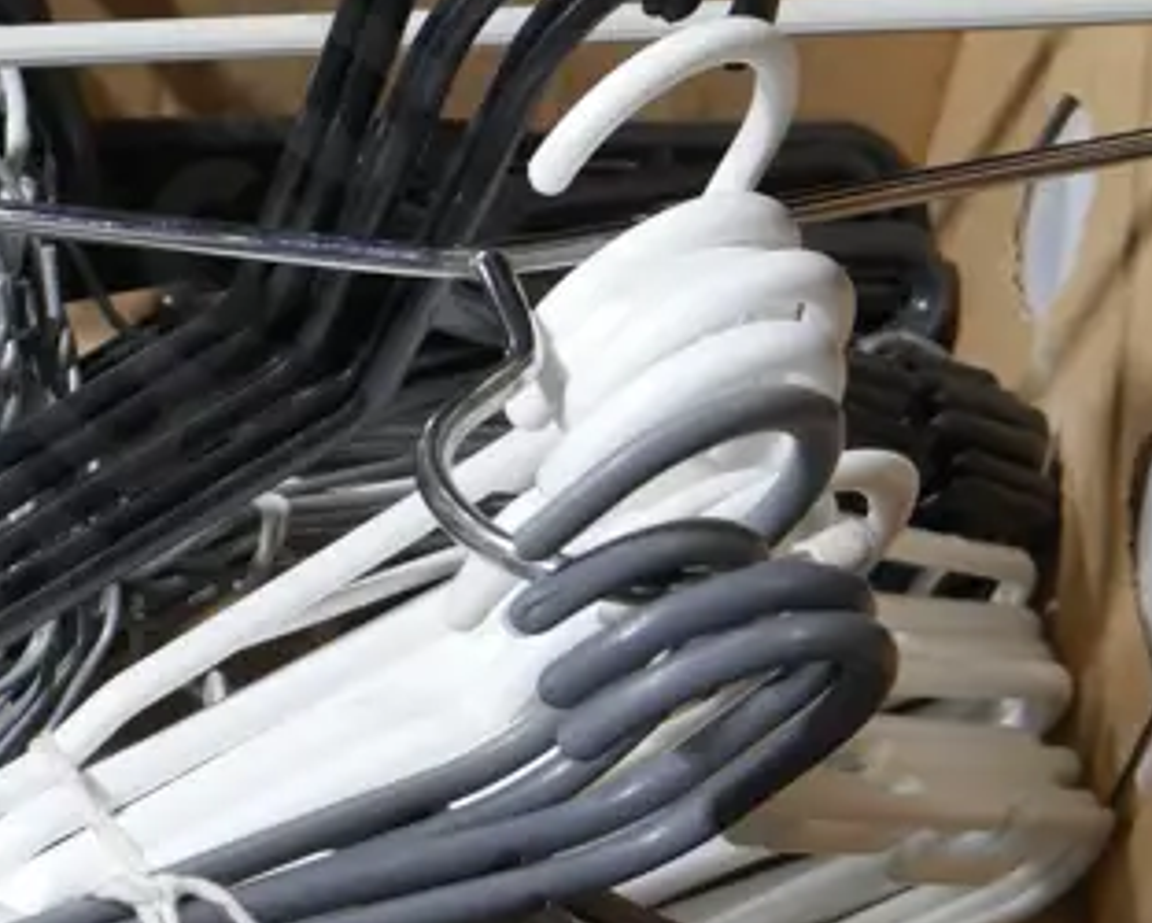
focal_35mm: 128
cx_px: 131
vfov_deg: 12.1
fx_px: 4367
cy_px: 369
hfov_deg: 14.9
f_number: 4.5
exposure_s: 1/60
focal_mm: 20
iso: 500
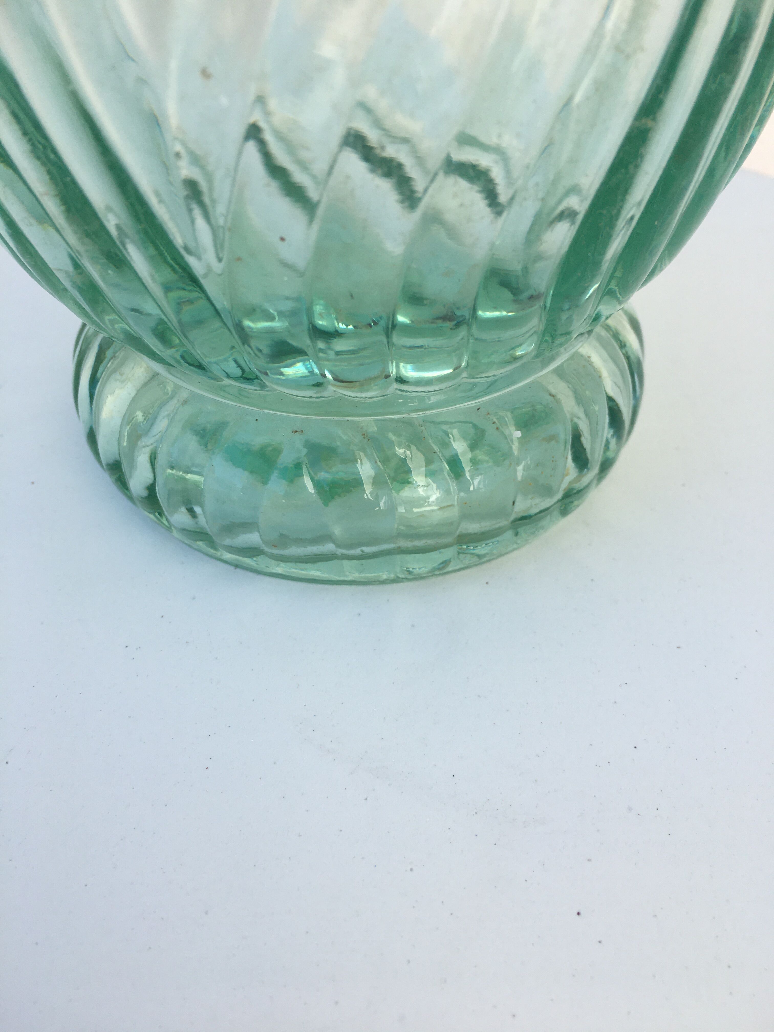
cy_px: 516
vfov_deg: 61.7
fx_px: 865
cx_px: 387
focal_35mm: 29
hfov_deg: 48.2
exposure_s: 1/447
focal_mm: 4.15
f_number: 2.2
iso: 25
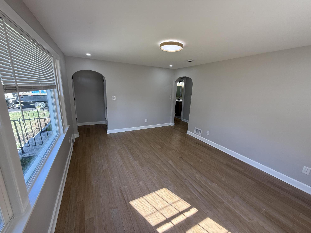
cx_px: 156
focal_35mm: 14
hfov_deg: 102.1
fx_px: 126
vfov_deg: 85.7
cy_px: 116
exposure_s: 1/99
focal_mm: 2.22
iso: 64
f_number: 2.2
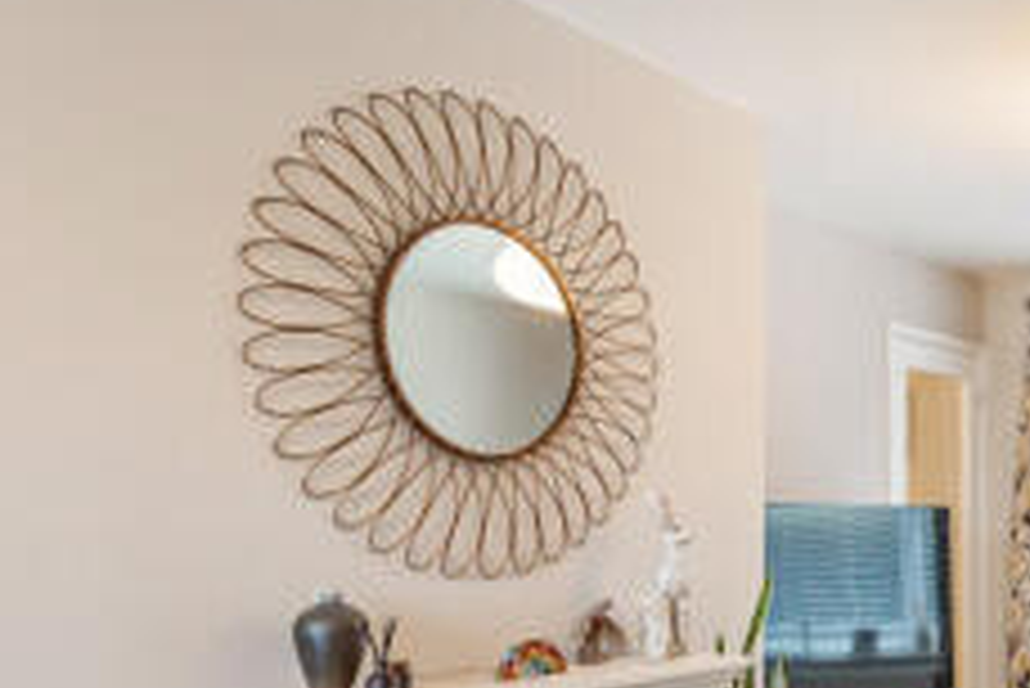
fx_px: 1145
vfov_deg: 32.1
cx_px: 1066
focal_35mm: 40
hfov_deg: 41.2
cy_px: 591
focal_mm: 14
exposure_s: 1/160
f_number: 6.3
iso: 320
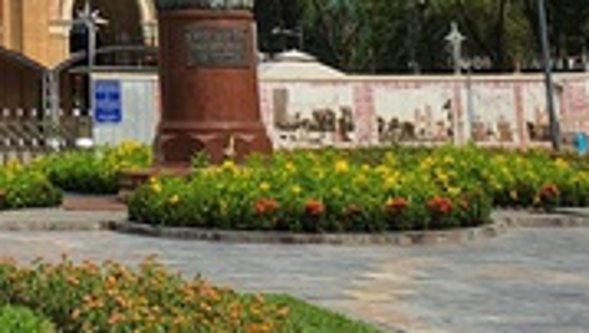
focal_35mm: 98
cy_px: -348
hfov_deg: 20.3
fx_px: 1532
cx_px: -132
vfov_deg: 11.2
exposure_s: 1/1796
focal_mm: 4.3
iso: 50
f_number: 2.4
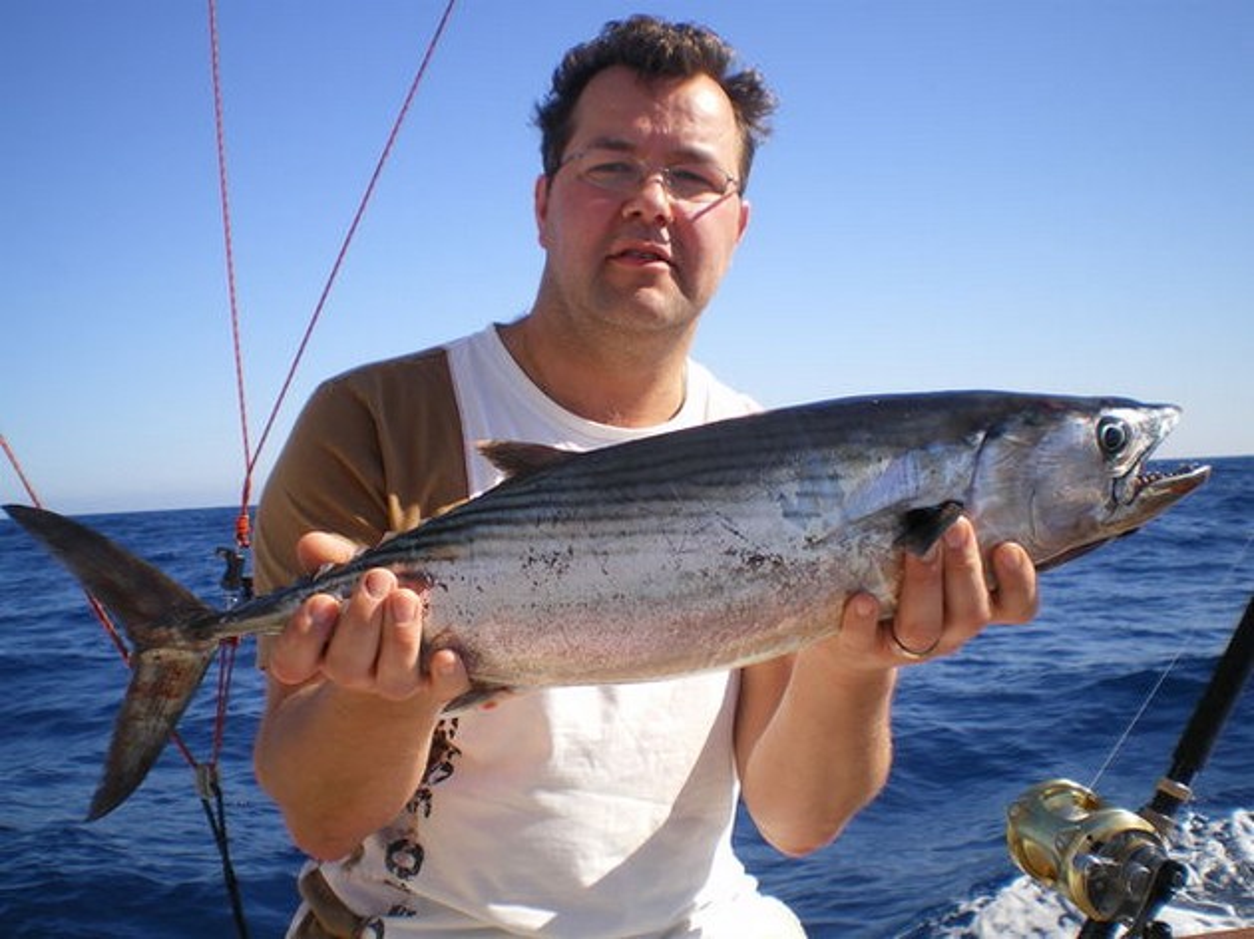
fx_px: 1304
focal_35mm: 36
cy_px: 470
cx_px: 627
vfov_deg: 39.6
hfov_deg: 51.4
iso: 50
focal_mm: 6.3
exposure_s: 1/400
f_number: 4.6
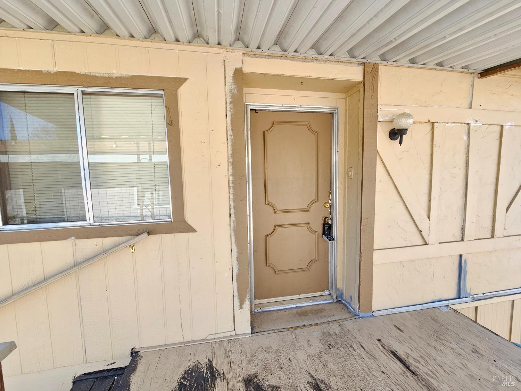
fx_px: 196
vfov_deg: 89.9
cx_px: 260
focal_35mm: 13
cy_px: 196
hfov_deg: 106.2
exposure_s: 1/207
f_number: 2.2
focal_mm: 2.2
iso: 100
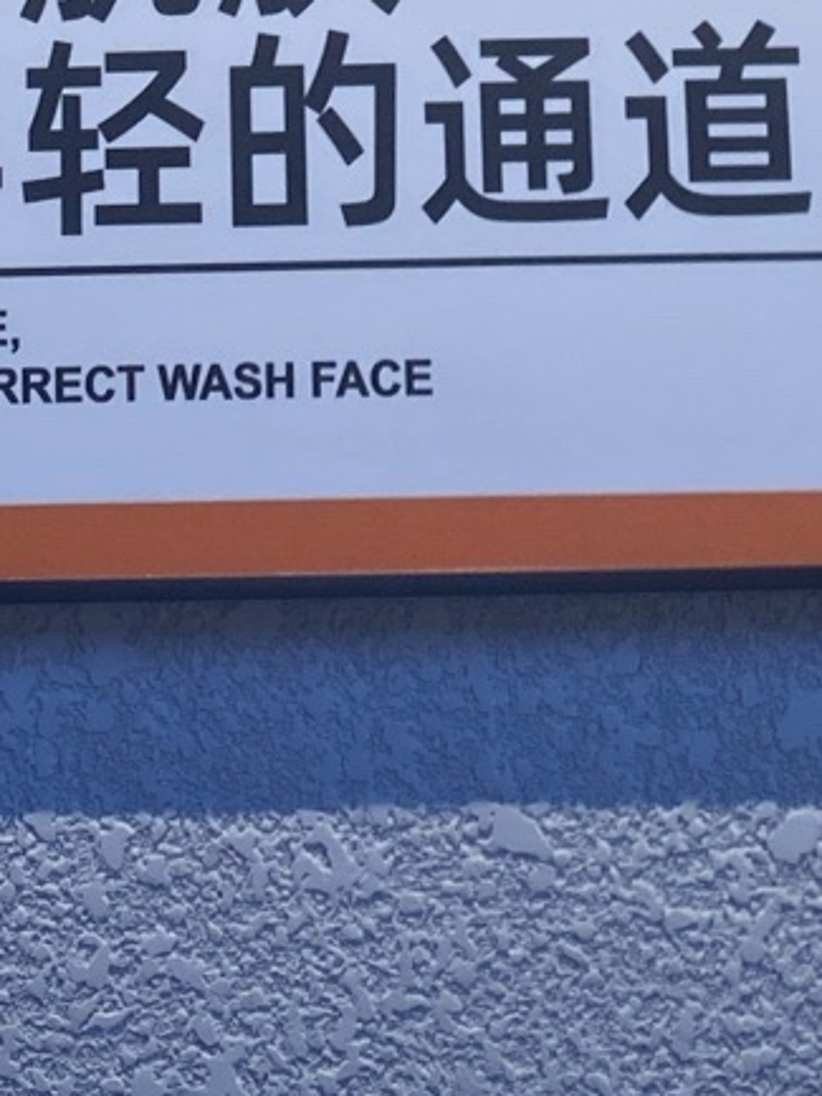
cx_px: 273
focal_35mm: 120
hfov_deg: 12.3
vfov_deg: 14.5
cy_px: -848
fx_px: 3798
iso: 32
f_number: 1.8
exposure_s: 1/163
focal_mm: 4.25
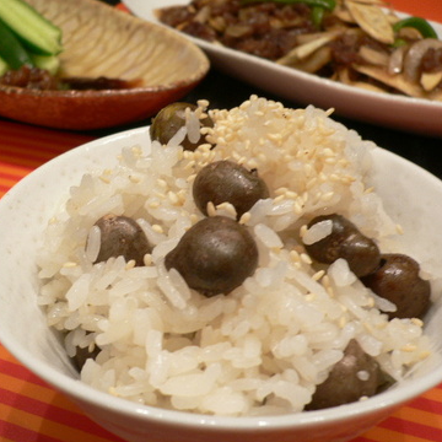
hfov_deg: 39.0
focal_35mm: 43
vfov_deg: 39.2
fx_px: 621
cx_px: 171
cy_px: 219
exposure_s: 1/10
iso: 100
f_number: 2.8
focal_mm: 5.8
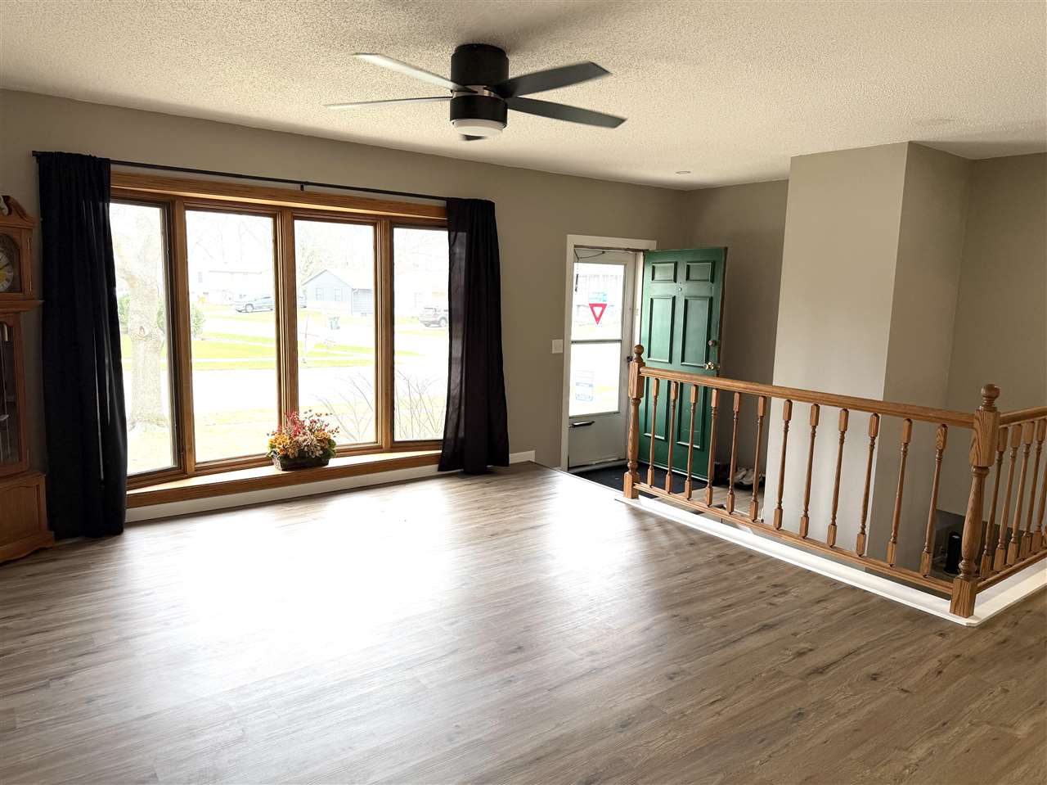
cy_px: 392
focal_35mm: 24
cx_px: 524
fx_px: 726
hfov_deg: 71.6
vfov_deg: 56.8
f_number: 1.78
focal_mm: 6.76
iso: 80
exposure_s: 1/172
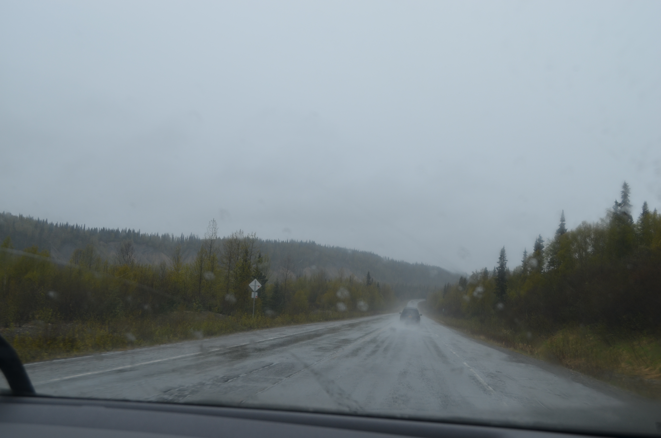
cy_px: 219
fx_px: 715
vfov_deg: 34.1
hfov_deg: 49.6
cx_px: 330
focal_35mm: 39
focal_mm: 26
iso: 200
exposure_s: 1/160
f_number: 6.3
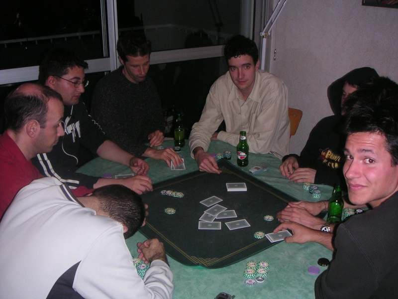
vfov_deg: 37.7
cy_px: 150
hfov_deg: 49.0
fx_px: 437
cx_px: 199
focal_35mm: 38
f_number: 2.8
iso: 160
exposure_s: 1/45
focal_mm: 6
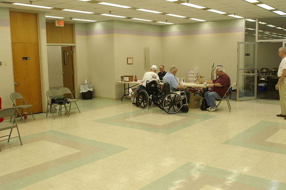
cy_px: 95
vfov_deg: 36.8
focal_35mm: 36
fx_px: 286
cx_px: 143
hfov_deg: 53.2
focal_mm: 24
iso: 400
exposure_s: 1/60
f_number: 4.5
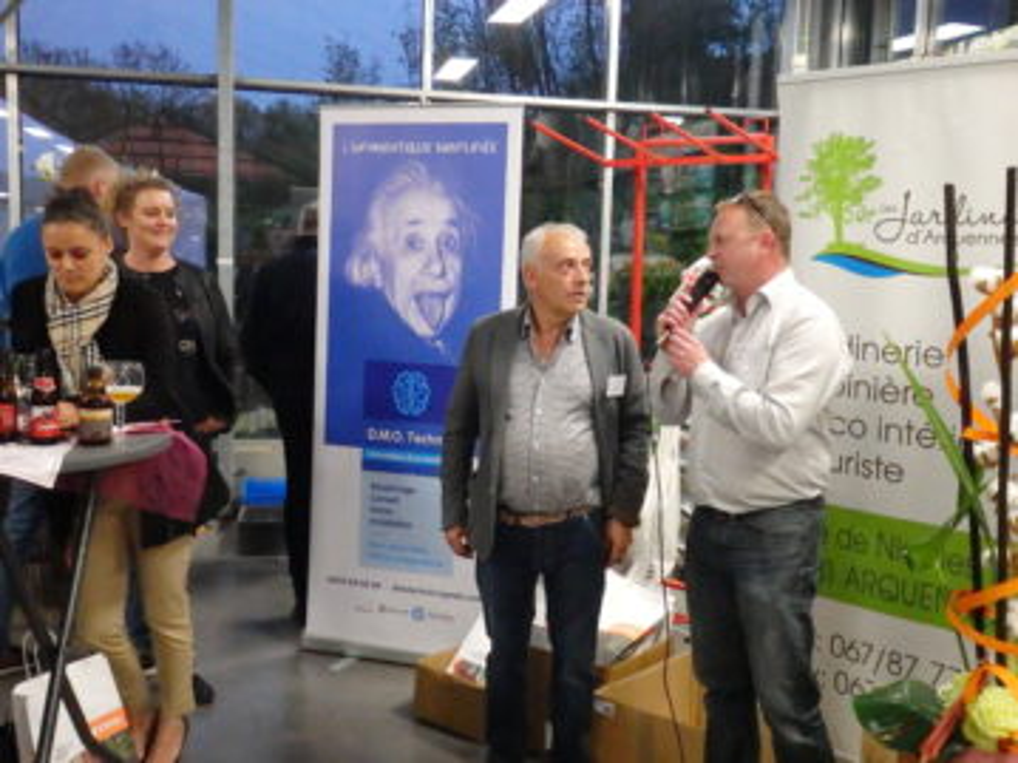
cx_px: 509
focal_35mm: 37
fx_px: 1088
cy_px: 382
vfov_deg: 38.6
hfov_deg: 50.2
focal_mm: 6.6
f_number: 3.6
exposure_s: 1/80
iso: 3200
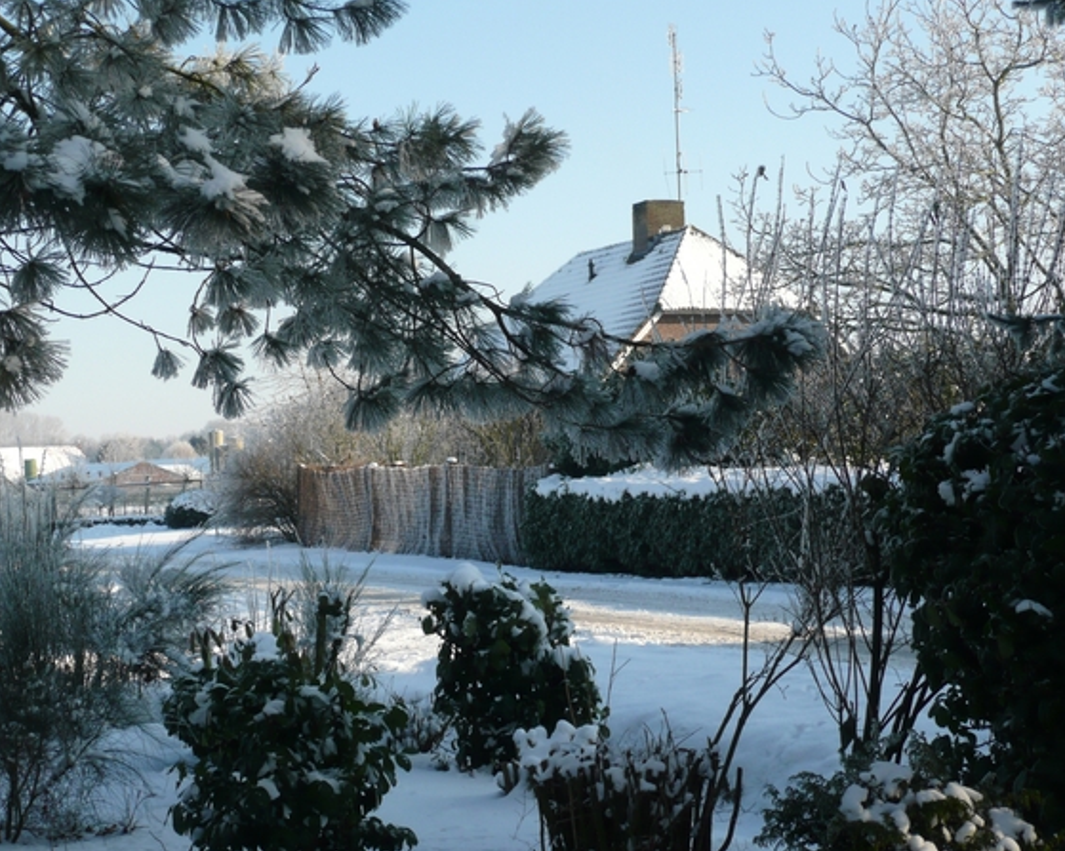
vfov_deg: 23.5
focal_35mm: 65
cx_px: 532
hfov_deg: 29.1
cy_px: 426
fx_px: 2048
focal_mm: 10.2
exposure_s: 1/320
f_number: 4.5
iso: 100
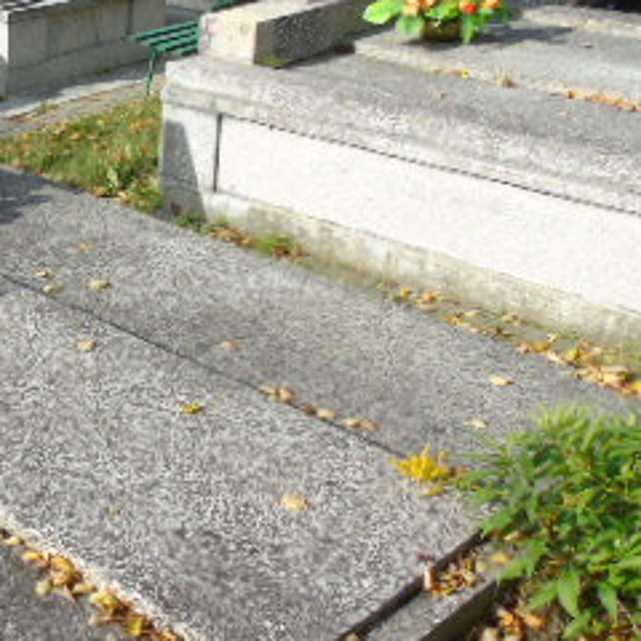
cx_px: -115
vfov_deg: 29.1
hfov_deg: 26.1
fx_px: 1236
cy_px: 326
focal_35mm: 59
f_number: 3.4
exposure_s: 1/500
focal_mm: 4.4
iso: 80
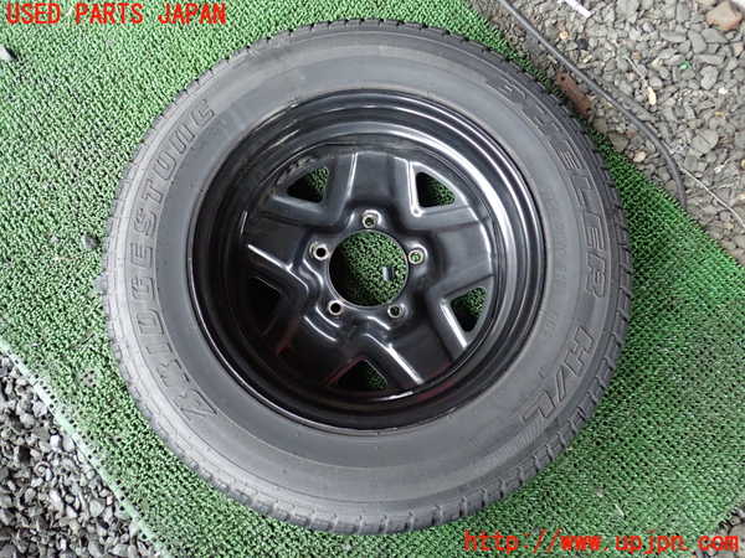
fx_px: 646
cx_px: 372
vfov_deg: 46.8
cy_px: 279
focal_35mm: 30
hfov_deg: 60.0
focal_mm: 5.4
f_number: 2.3
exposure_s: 1/25
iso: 800
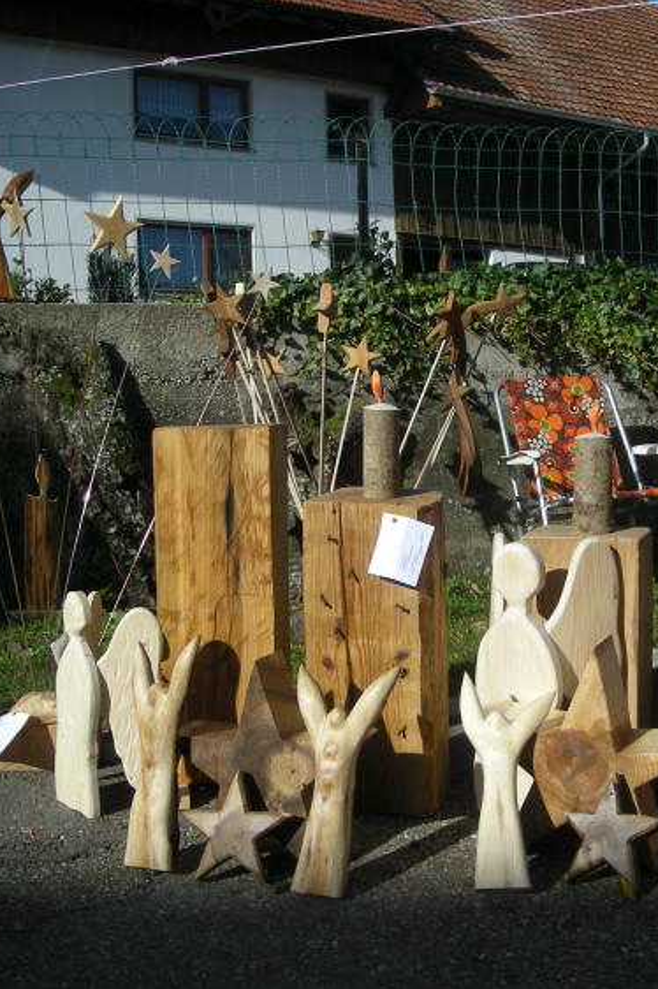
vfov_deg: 40.4
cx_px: 412
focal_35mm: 49
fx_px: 1345
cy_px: 495
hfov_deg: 27.4
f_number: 5.7
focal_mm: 5.7
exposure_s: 1/305
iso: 50
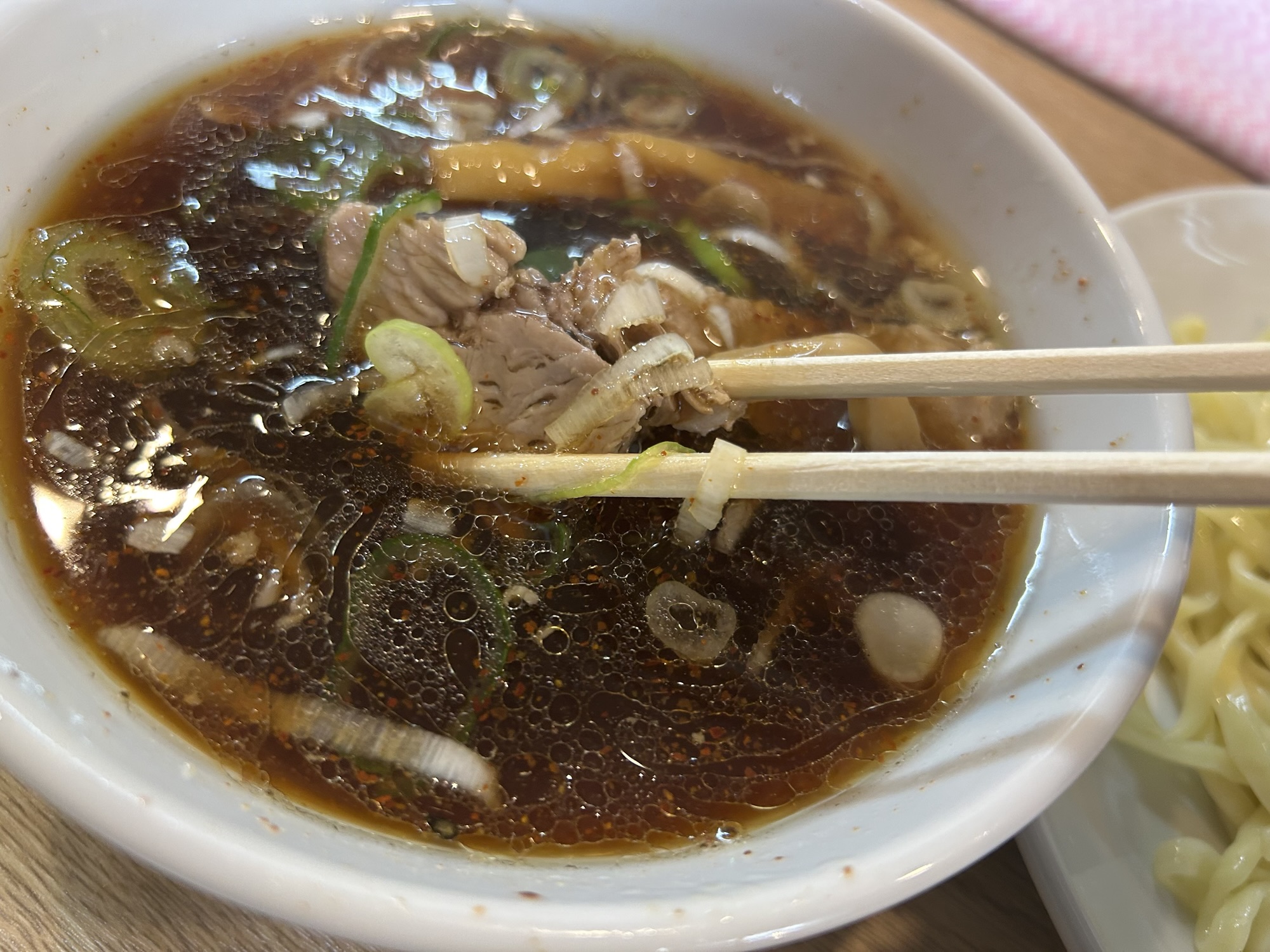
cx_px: 635
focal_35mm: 26
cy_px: 476
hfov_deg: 67.3
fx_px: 954
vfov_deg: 53.1
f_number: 1.5
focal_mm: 5.7
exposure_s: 1/100
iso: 125
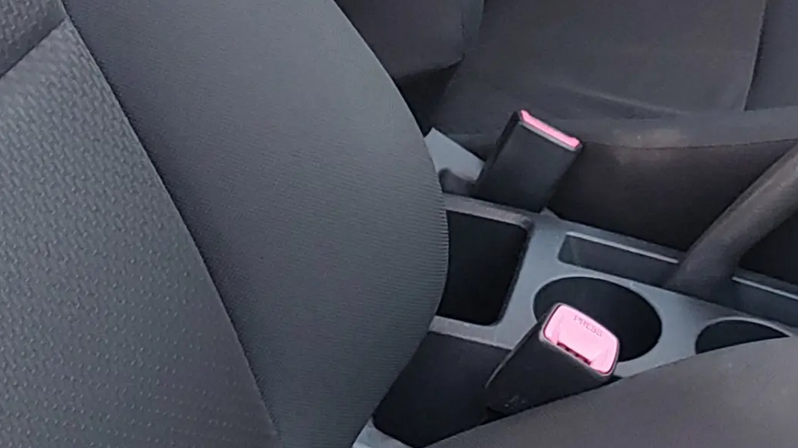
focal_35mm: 92
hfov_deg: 22.8
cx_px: 657
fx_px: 1946
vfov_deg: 13.1
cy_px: 165
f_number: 1.8
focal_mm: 5.56
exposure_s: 1/33.3
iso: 875
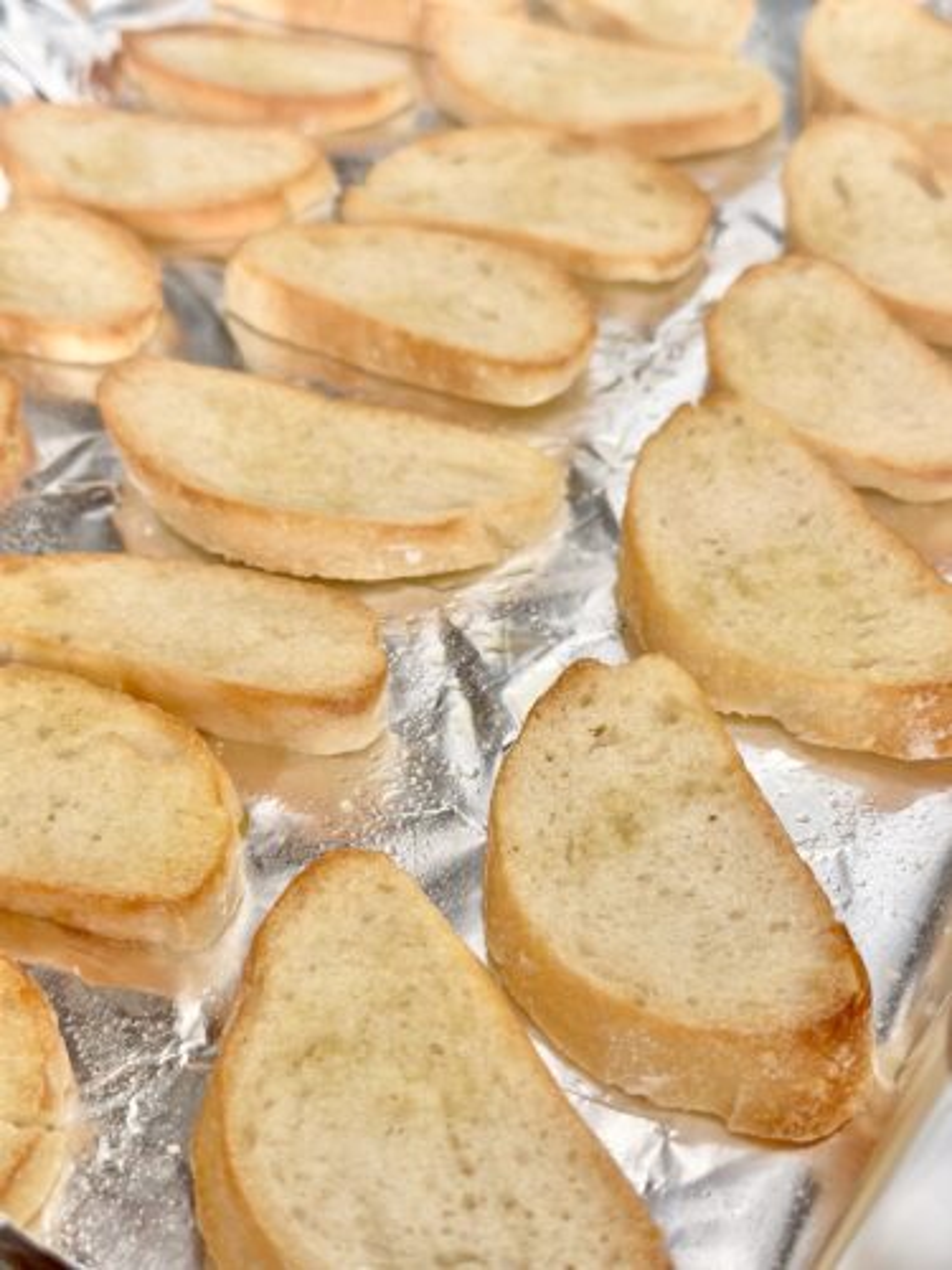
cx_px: 476
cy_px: 635
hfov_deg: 30.3
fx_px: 1760
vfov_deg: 39.7
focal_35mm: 48
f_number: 1.78
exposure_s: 1/161
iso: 125
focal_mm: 6.86
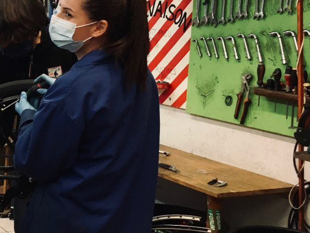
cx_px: -59
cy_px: 76
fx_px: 636
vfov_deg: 20.6
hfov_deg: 24.8
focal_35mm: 71
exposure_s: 1/33
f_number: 2.2
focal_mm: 4.15
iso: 100
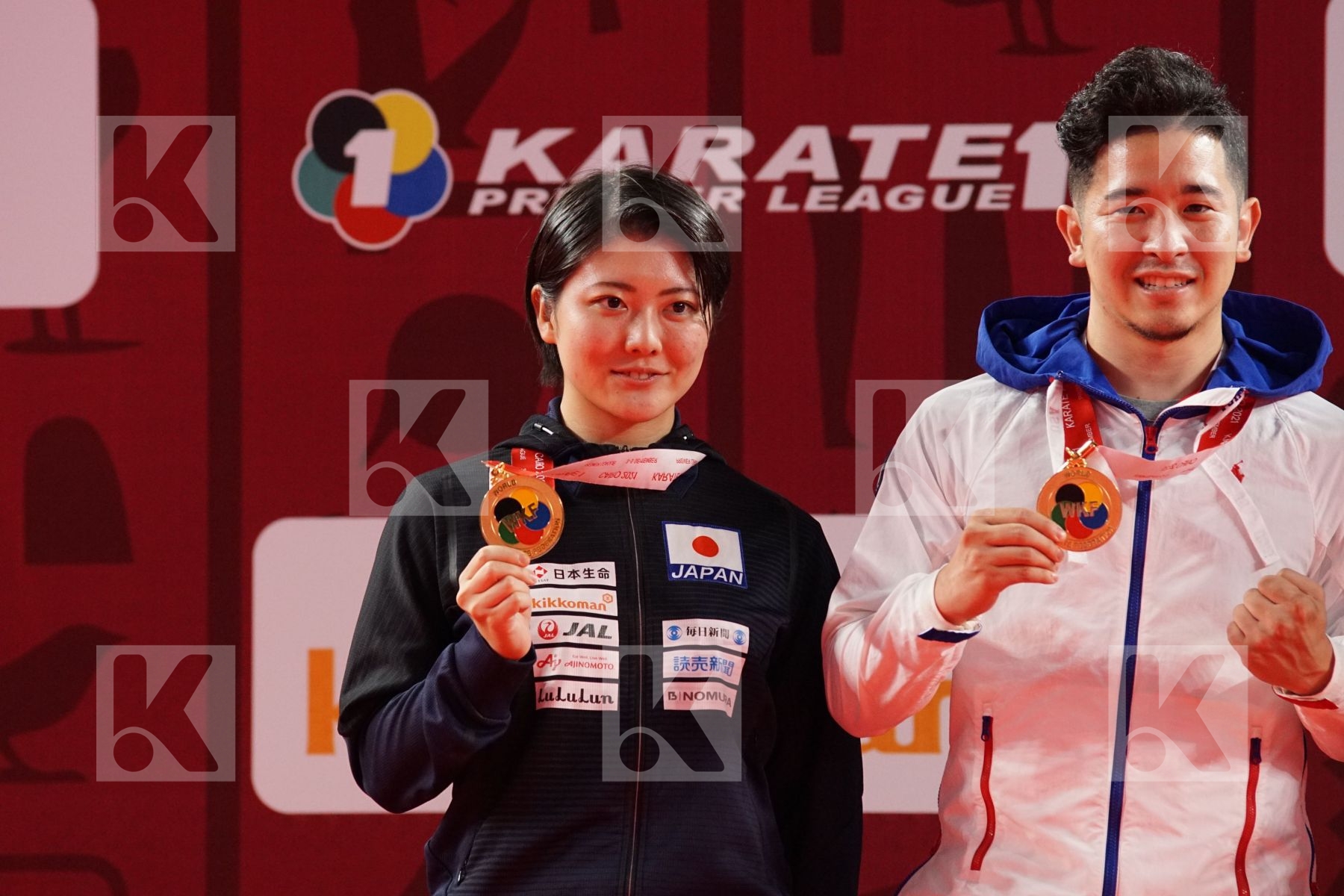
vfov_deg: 4.6
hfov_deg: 6.9
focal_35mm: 300
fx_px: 11199
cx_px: 672
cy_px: 448
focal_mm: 200
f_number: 3.5
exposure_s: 1/320
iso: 1600
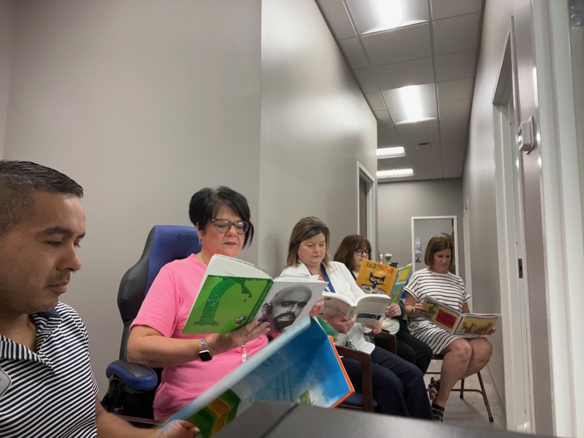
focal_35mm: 23
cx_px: 292
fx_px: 388
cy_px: 219
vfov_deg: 58.9
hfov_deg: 73.9
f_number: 2.2
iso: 250
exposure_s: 1/60
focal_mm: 2.71
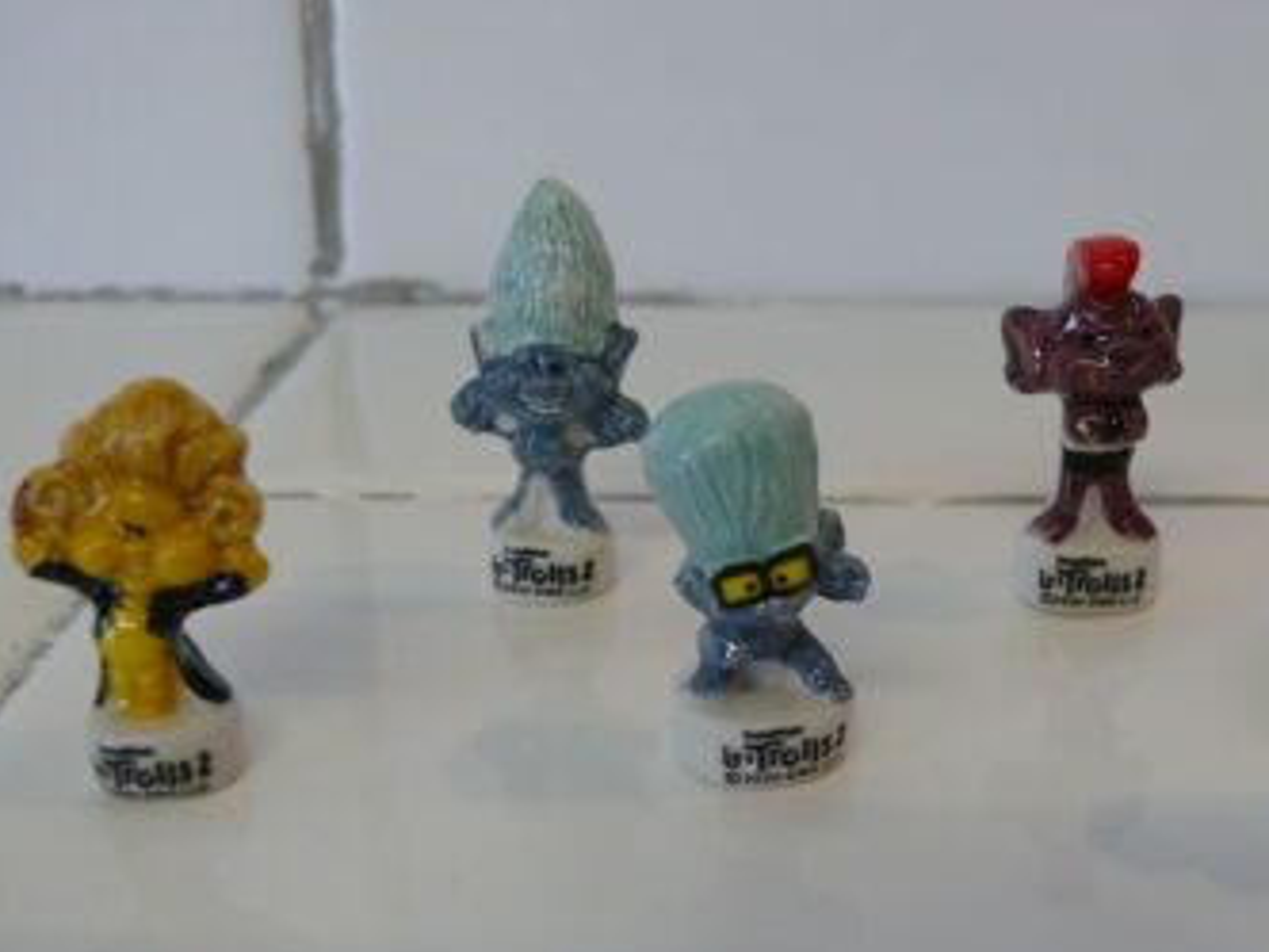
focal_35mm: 52
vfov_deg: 28.0
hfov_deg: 36.3
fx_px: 1906
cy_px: 470
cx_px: 879
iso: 100
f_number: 2.8
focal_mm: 7.7
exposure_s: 1/13
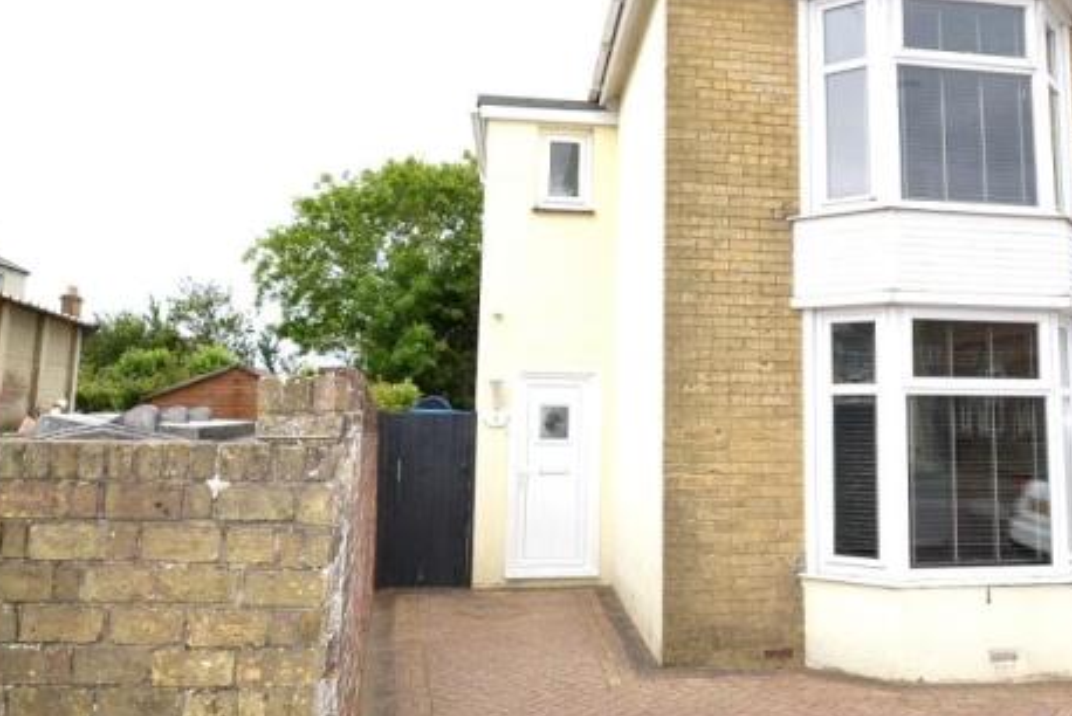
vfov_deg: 43.3
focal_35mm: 30
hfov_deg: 60.7
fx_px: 894
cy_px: 263
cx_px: 694
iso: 1600
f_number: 25
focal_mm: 14
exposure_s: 1/200
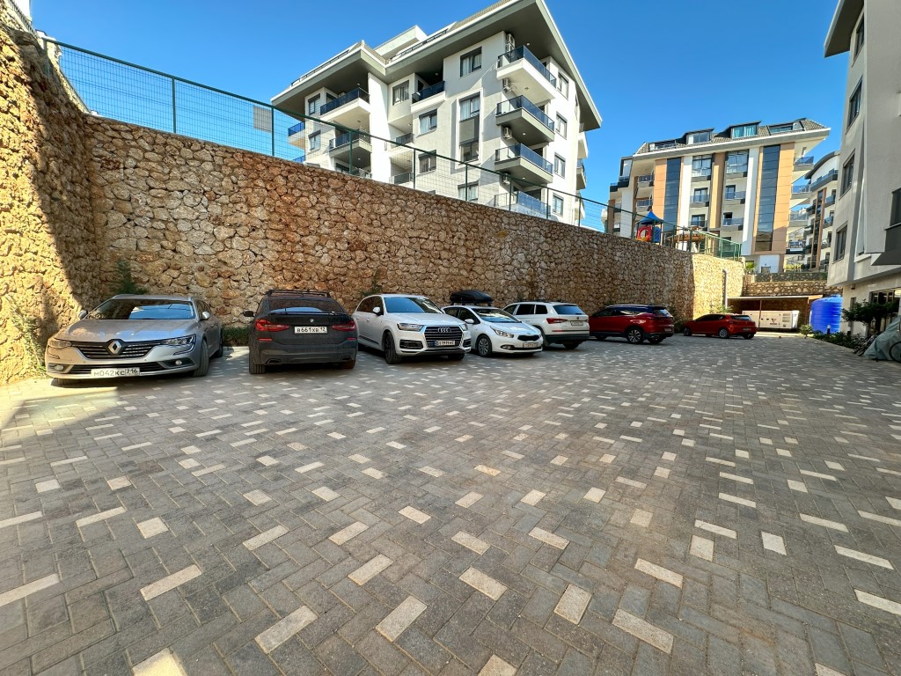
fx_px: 364
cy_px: 338
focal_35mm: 14
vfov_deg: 85.7
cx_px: 450
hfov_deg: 102.1
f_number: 2.2
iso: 40
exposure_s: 1/232
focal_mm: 2.22
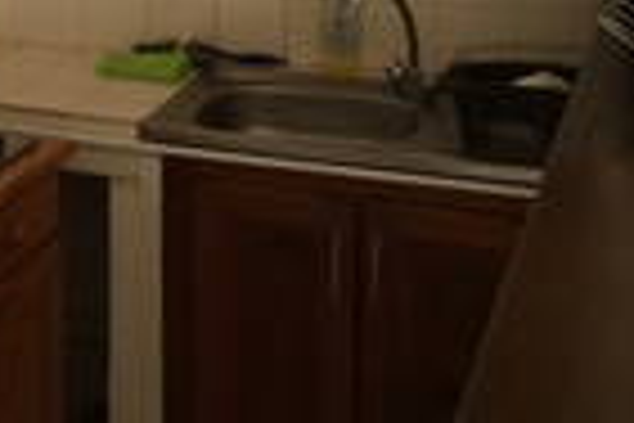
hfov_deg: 24.8
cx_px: -31
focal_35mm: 77
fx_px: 1356
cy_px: -153
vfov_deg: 16.6
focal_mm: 4.15
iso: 50
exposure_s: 1/30
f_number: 2.2
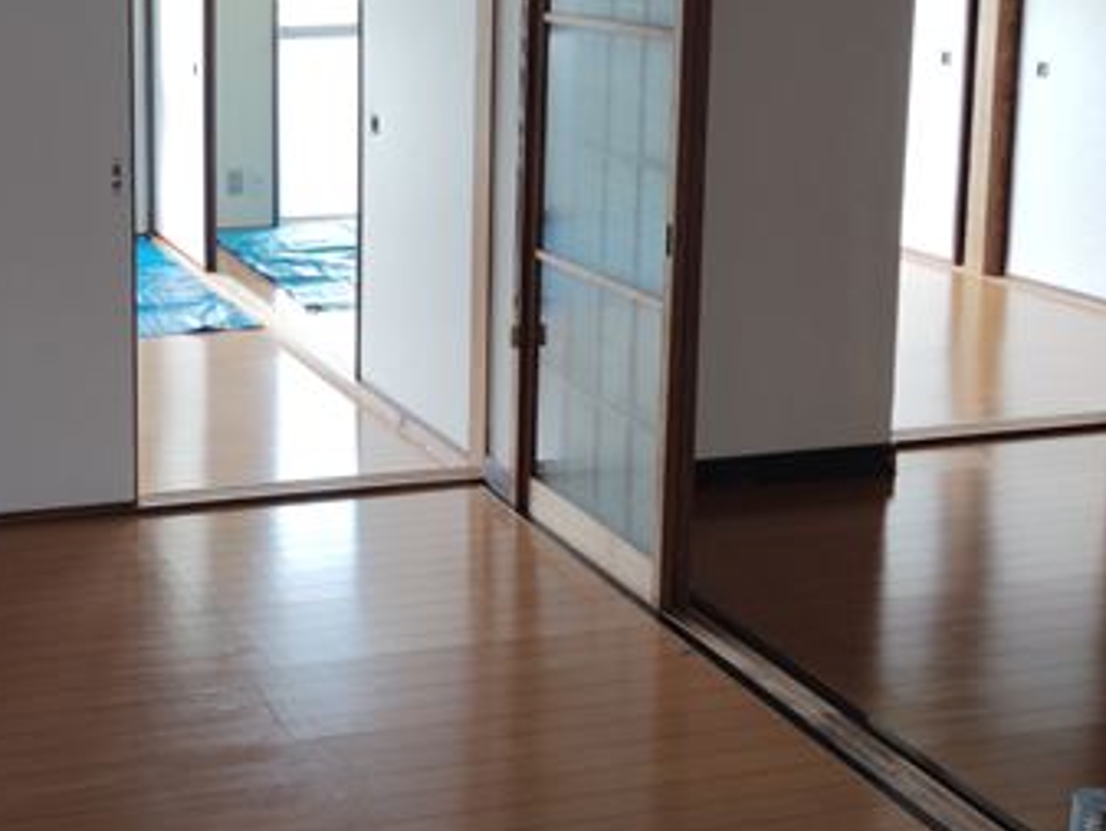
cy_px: 184
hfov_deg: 33.5
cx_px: 164
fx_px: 1758
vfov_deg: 26.2
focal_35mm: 55
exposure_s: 1/50
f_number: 1.8
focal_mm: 4.25
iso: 64
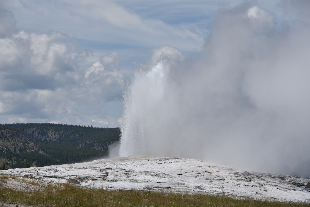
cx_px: 155
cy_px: 104
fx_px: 1292
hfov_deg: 13.7
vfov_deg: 9.2
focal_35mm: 150
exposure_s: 1/400
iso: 100
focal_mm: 150
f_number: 10
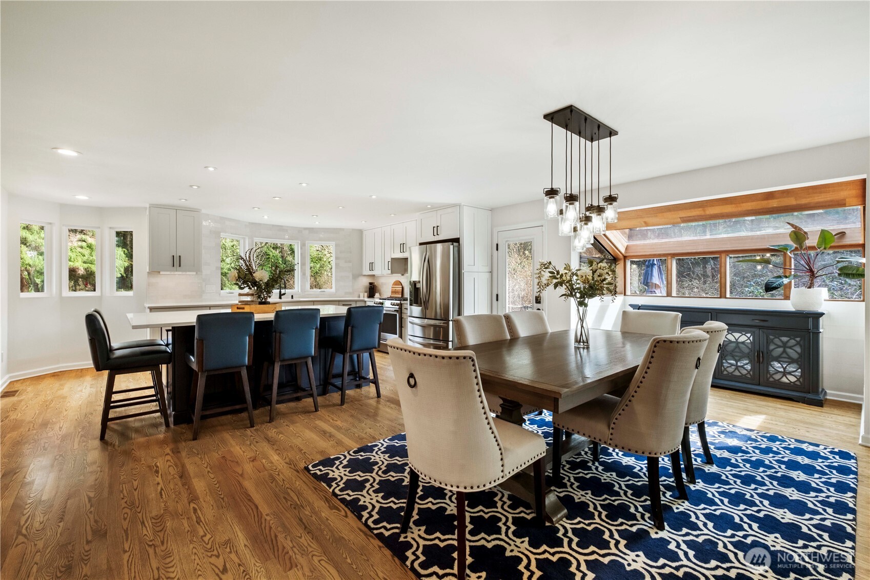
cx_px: 435
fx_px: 362
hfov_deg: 100.4
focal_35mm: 15
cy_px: 290
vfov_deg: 77.3
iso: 400
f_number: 8
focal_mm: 10
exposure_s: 1/4
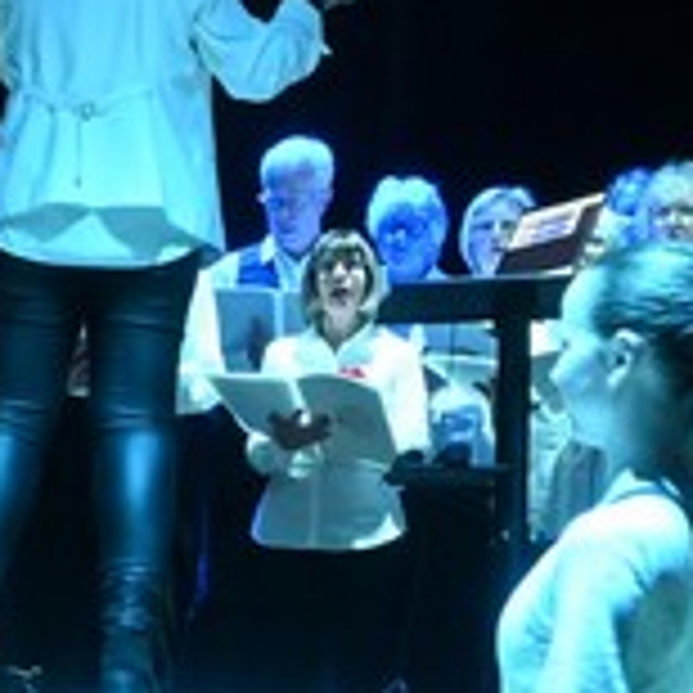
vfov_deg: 9.5
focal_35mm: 183
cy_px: 774
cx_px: 306
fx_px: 4137
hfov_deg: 9.6
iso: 3600
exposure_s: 1/60
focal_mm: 23
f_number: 4.2
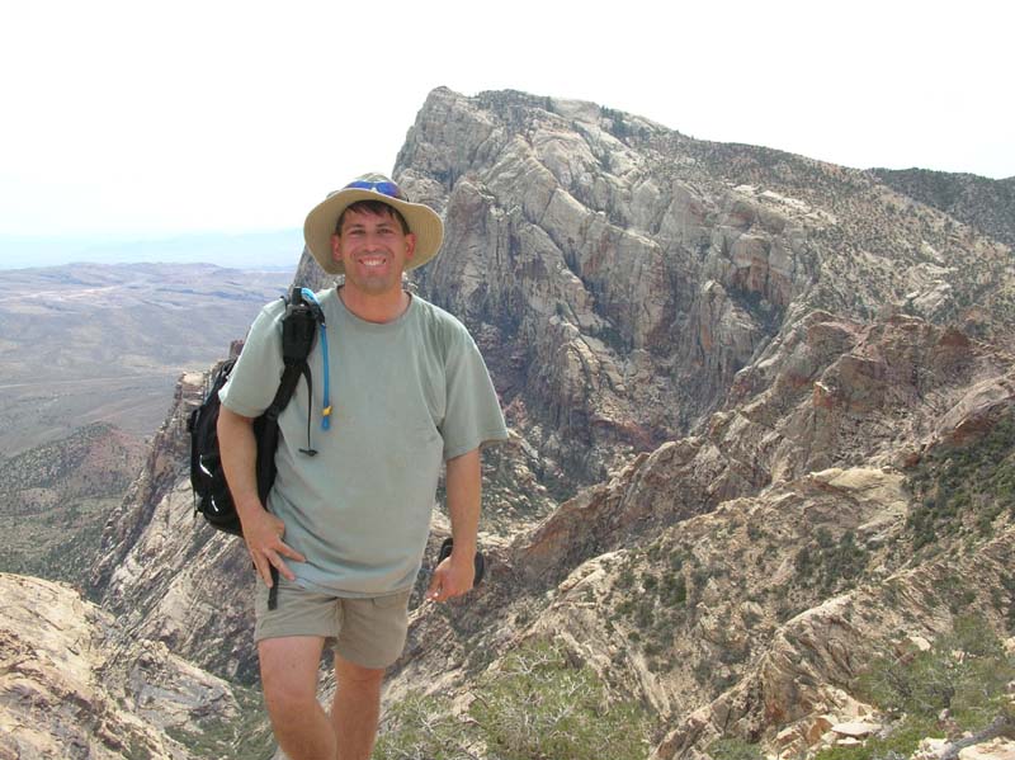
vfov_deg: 40.7
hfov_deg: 52.7
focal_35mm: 35
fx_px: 1026
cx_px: 508
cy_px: 380
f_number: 5.6
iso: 71
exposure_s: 1/254
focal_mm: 5.8
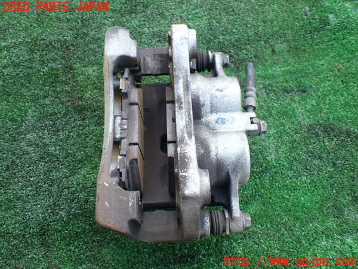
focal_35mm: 30
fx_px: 310
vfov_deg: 46.8
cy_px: 134
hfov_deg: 60.0
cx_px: 179
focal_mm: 5.4
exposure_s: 1/125
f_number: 2.3
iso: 125
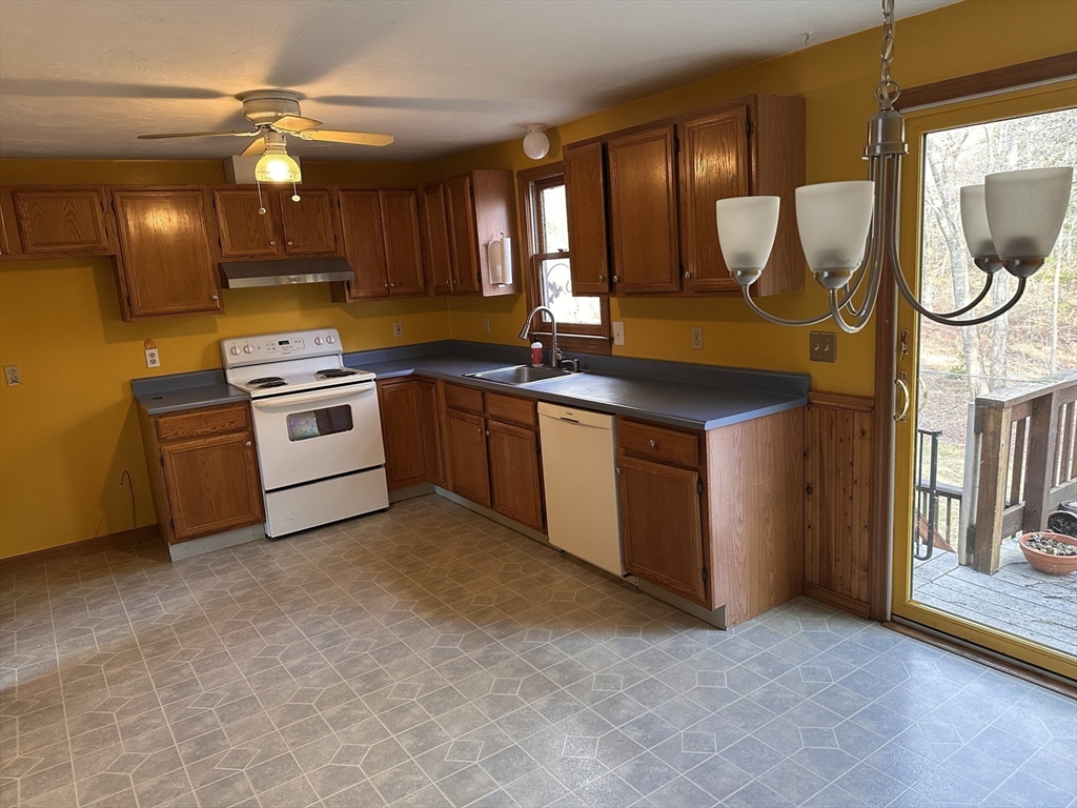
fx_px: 747
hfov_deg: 71.6
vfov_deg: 56.8
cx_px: 538
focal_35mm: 24
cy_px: 404
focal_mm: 6.86
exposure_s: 1/60
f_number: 1.78
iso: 320
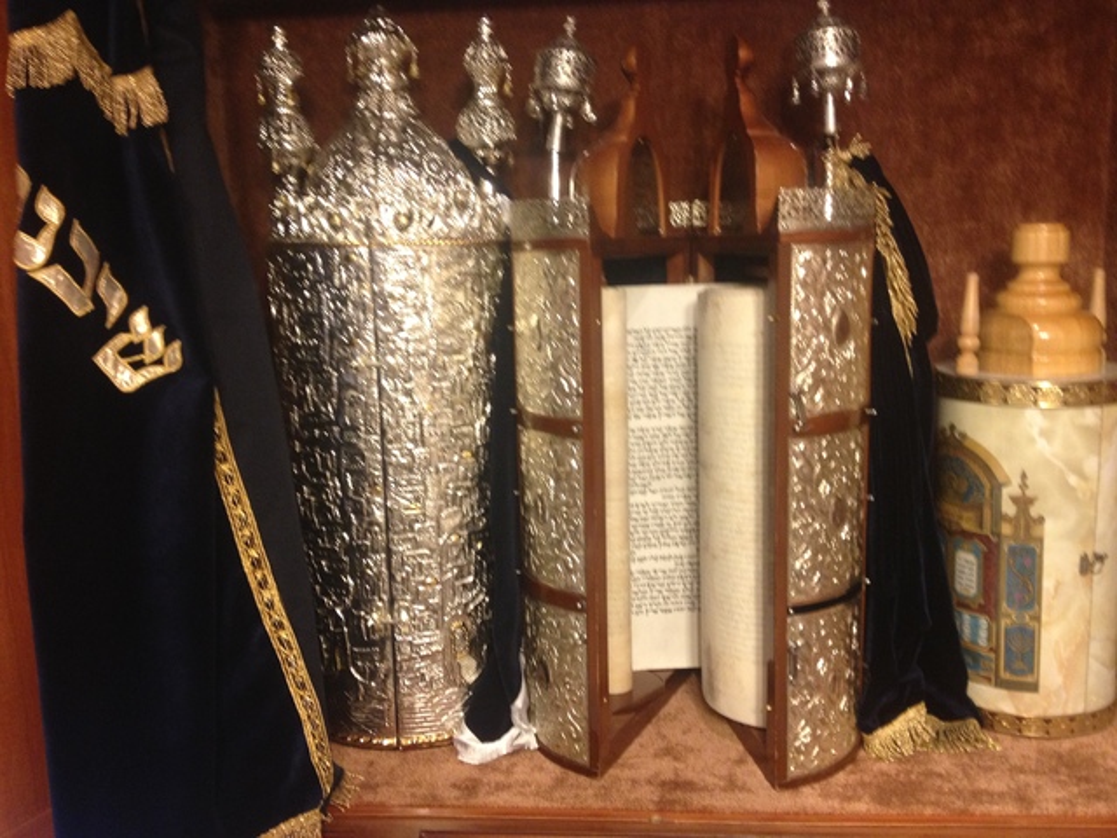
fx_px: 1129
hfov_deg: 52.6
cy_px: 419
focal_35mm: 35
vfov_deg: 40.7
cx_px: 558
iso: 200
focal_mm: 4.28
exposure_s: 1/20
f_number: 2.4
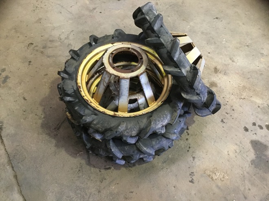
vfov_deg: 45.4
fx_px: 241
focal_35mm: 31
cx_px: 134
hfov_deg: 58.4
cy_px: 100
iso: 200
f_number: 2.4
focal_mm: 3.3
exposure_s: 1/20
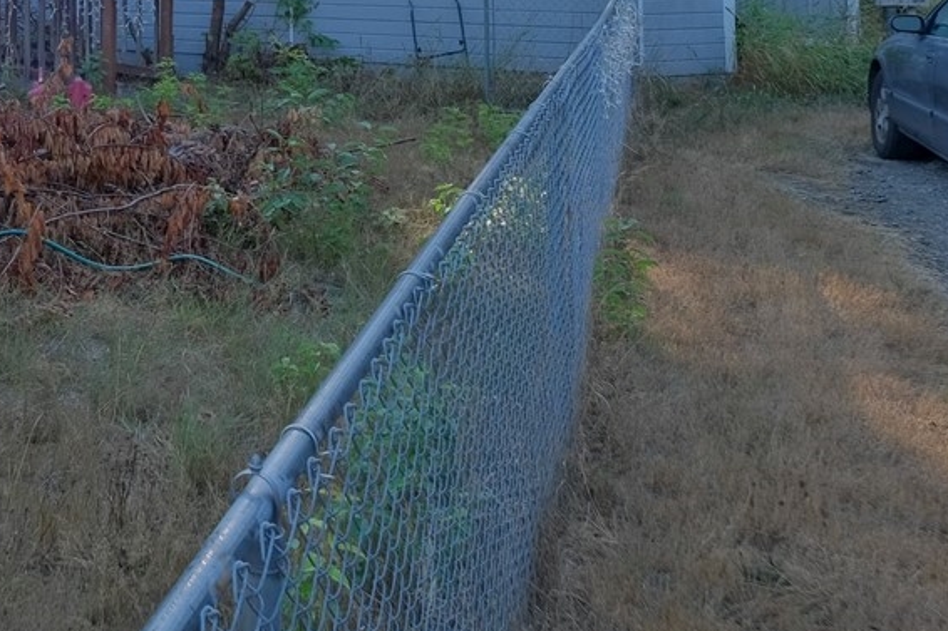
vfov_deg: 27.1
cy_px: -85
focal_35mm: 45
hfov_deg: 37.7
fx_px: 1185
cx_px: -51
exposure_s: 1/160
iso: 160
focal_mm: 10
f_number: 5
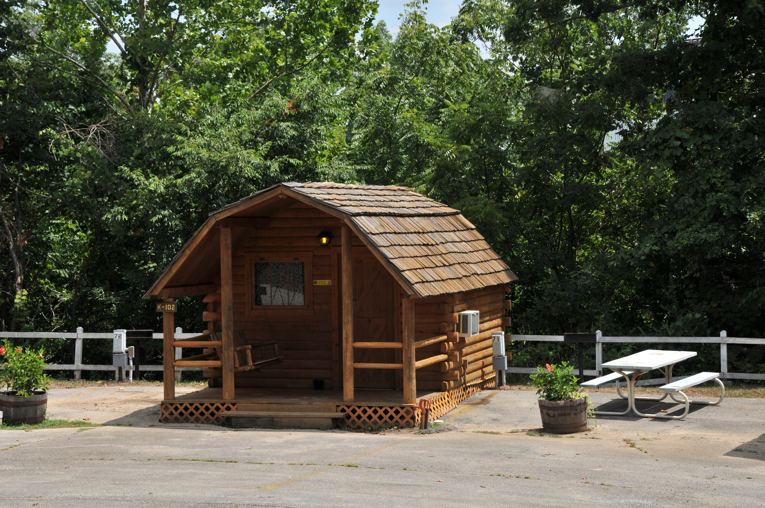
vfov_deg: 15.7
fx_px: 1846
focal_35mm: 87
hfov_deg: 23.4
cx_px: 382
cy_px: 254
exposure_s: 1/500
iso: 200
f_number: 8
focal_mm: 58
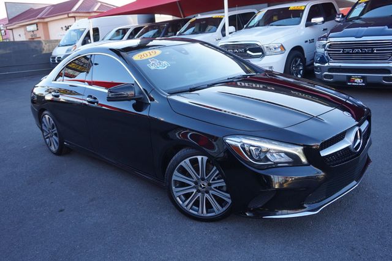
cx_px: 196
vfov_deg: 41.7
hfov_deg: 59.5
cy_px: 130
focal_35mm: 32
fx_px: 343
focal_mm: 21
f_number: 4.5
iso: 100
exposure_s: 1/60
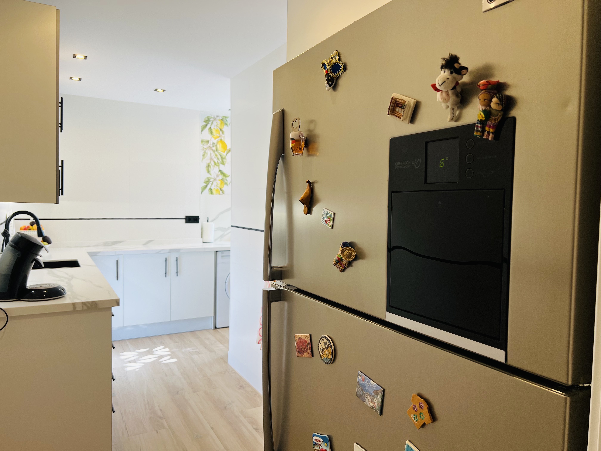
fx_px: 451
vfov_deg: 53.1
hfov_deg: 67.3
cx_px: 300
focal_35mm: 26
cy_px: 226
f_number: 1.5
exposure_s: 1/115
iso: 32
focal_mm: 5.7
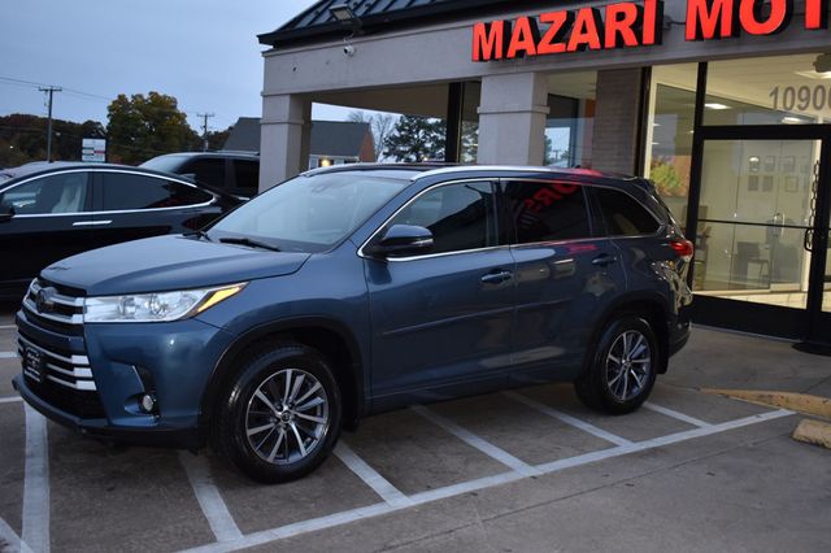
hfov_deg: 47.9
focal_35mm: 40
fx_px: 934
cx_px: 416
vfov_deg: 33.0
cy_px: 276
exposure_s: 1/80
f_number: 4.5
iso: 800
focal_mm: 27
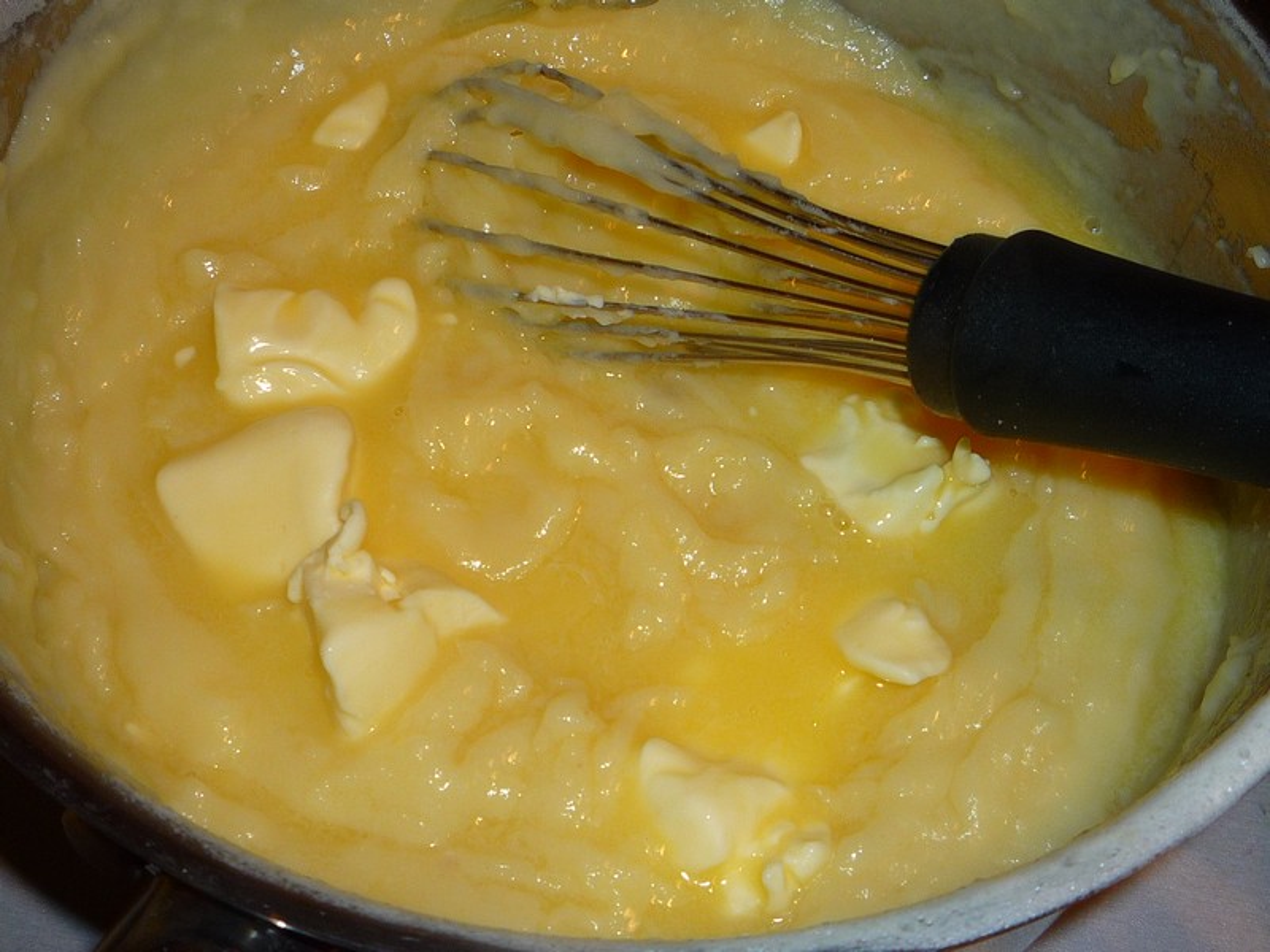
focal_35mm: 43
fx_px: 1578
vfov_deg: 33.6
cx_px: 635
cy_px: 476
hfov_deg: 43.9
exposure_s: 1/30
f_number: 4
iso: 100
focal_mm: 5.3
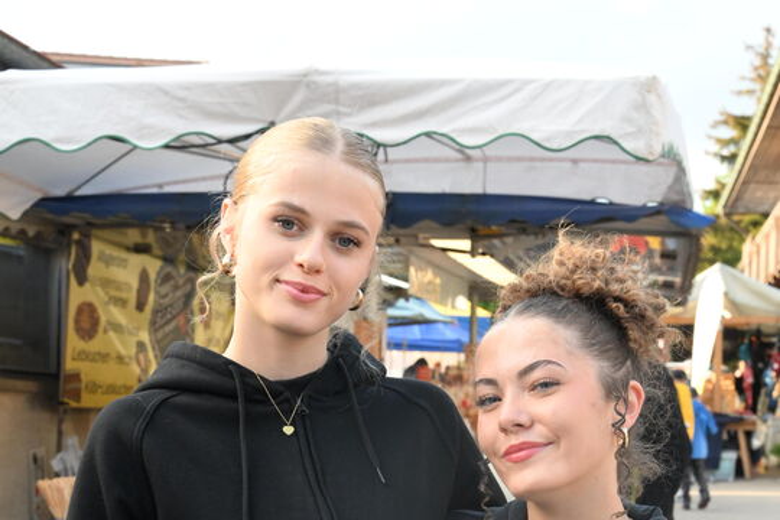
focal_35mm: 50
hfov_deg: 39.6
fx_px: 1083
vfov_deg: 27.0
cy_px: 260
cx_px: 390
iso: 4000
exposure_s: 1/640
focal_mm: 50
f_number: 9
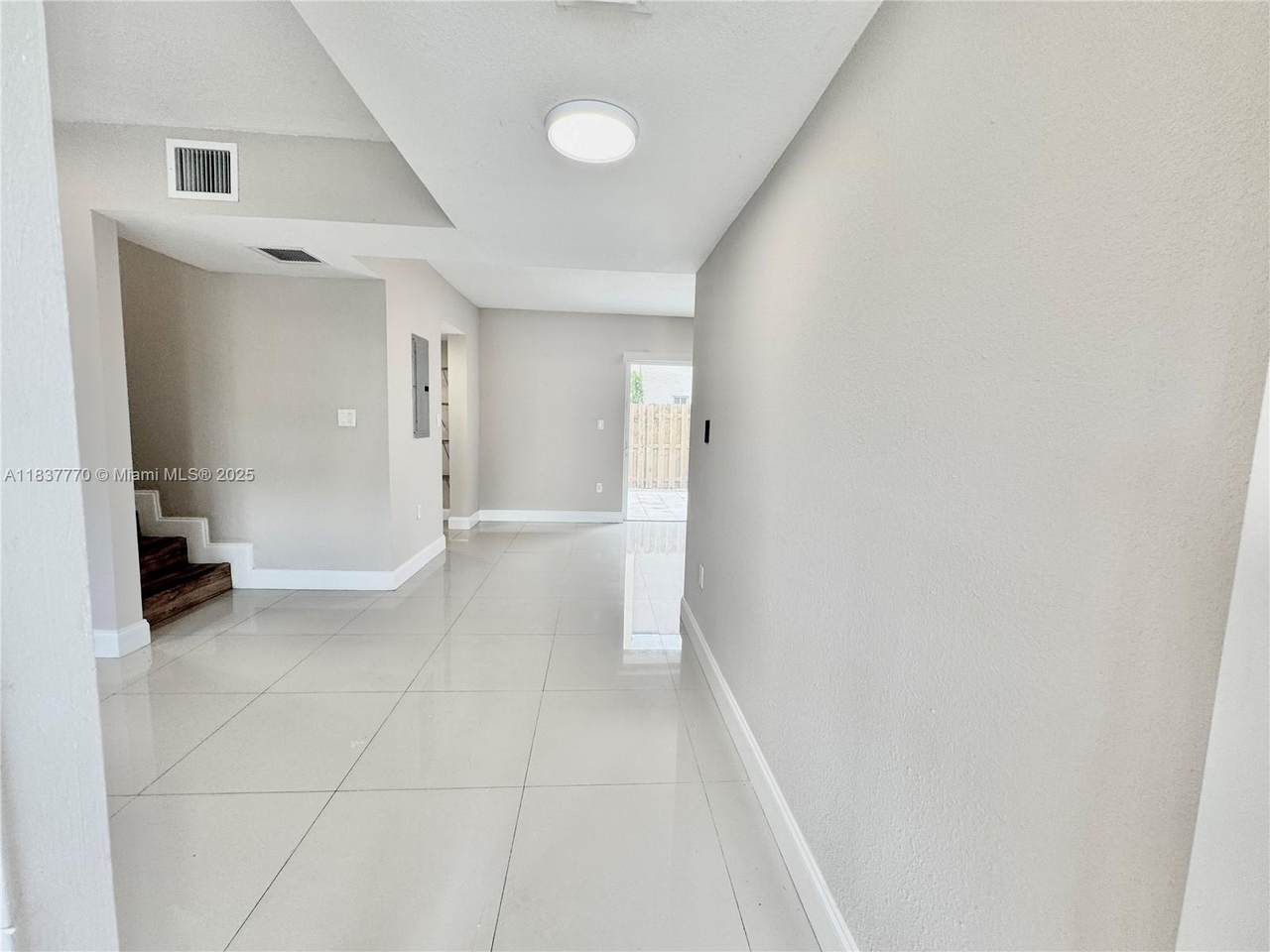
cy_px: 476
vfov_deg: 85.7
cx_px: 635
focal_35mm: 14
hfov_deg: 102.1
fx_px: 514
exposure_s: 1/120
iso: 80
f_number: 2.2
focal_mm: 2.22
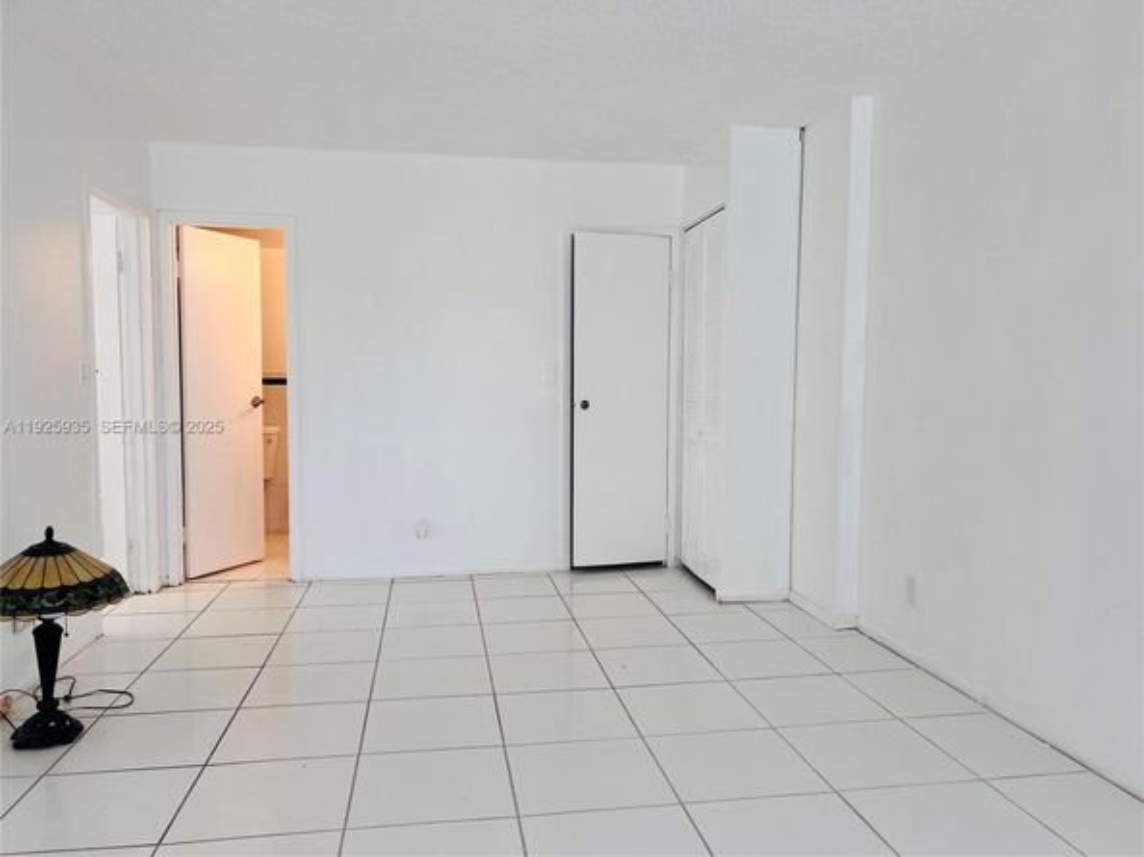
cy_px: 428
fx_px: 859
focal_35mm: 26
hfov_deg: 67.3
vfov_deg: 53.0
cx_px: 572
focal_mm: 5.7
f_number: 1.5
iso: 80
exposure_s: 1/121
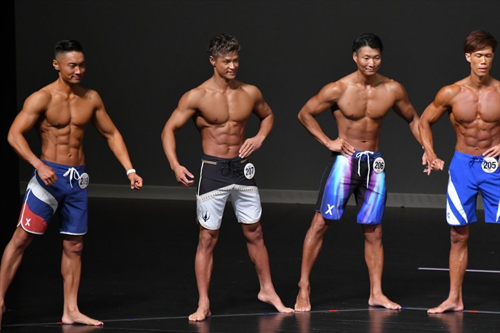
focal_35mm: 315
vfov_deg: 4.4
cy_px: 166
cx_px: 250
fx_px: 4373
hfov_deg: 6.5
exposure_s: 1/400
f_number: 5.6
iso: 4000
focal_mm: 210
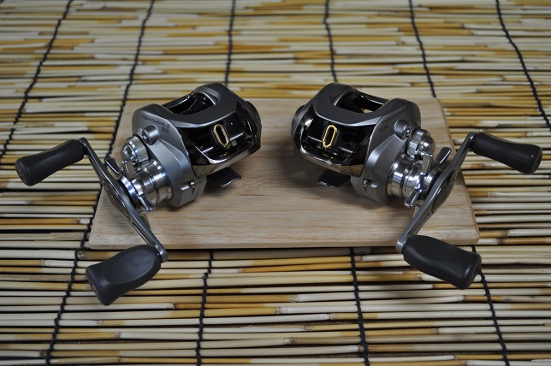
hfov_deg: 46.4
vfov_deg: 31.8
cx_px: 276
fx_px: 642
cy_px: 183
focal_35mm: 42
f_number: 4.5
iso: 560
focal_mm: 28
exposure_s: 1/60
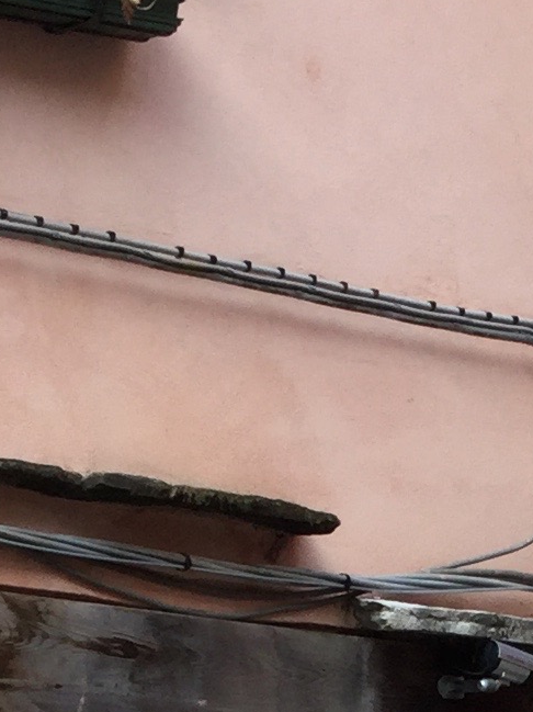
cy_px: 1096
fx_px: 3206
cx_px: 405
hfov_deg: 9.5
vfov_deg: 12.0
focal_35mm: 156
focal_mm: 3.3
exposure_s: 1/195
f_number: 2.4
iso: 25
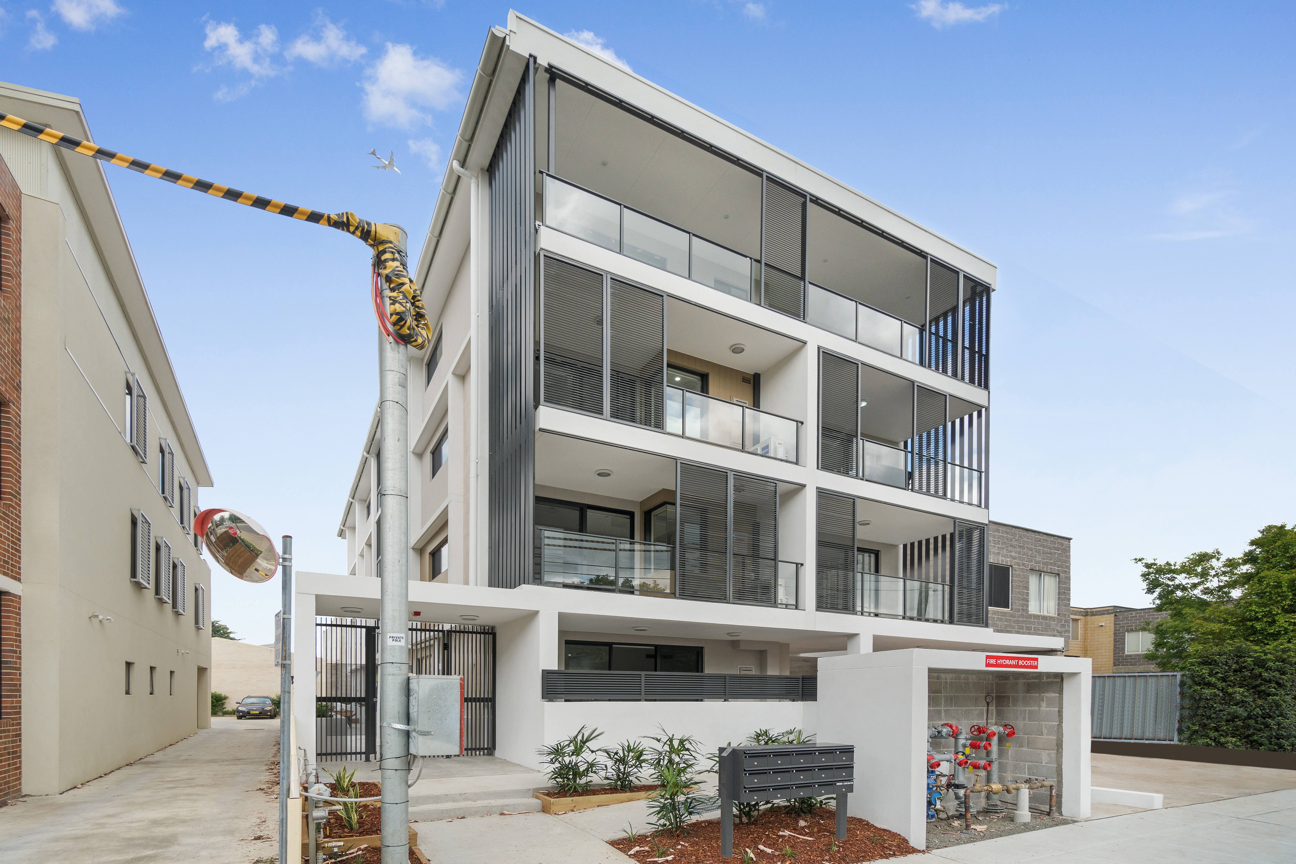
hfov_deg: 100.4
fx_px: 540
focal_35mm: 15
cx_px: 648
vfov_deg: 77.3
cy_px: 432
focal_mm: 10
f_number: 7.1
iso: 200
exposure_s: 1/1000
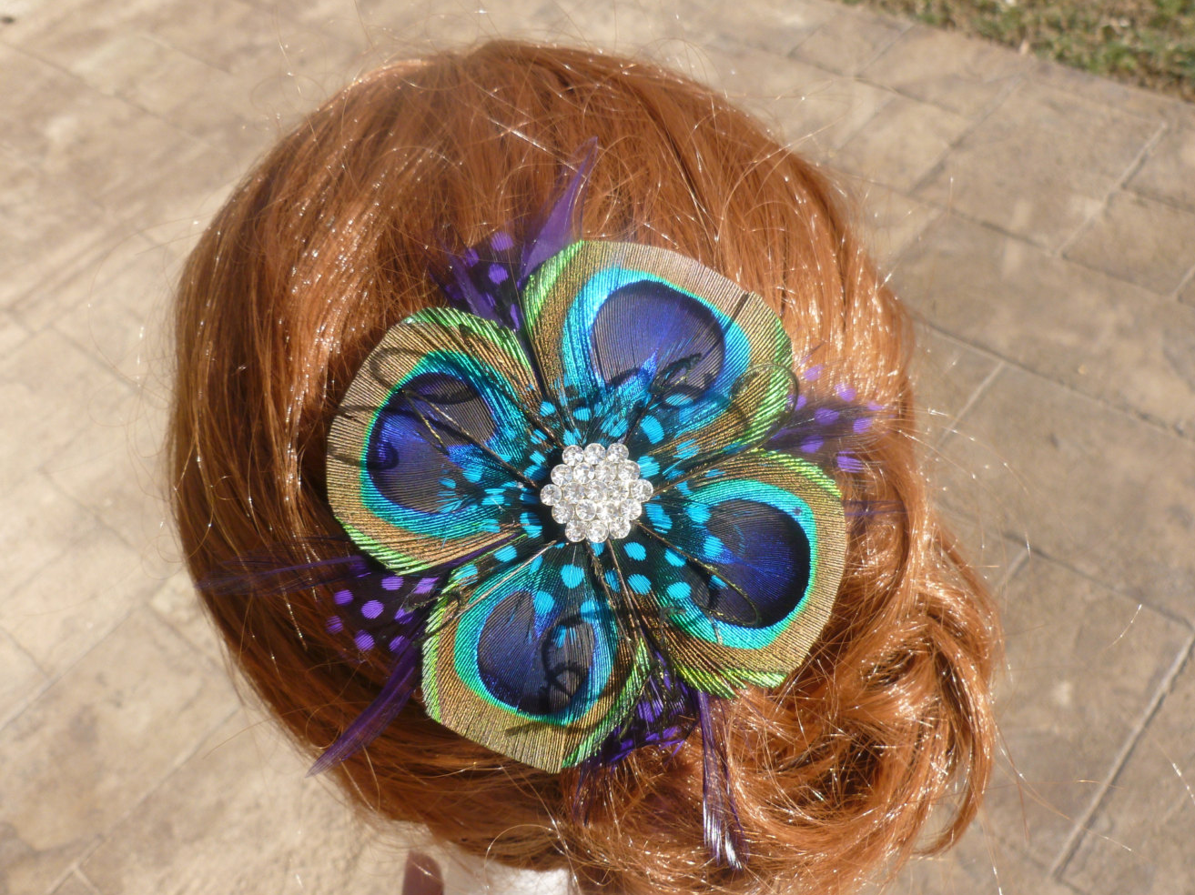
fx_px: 1104
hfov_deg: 56.8
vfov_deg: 44.1
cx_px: 588
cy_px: 473
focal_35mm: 32
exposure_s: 1/500
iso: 100
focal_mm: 5
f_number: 3.3
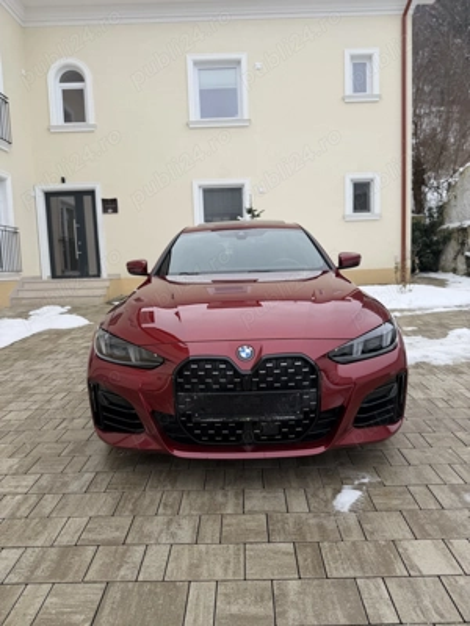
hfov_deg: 56.8
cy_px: 313
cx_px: 235
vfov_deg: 71.6
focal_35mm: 24
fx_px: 434
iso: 80
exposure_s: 1/2370
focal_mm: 6.76
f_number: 1.78
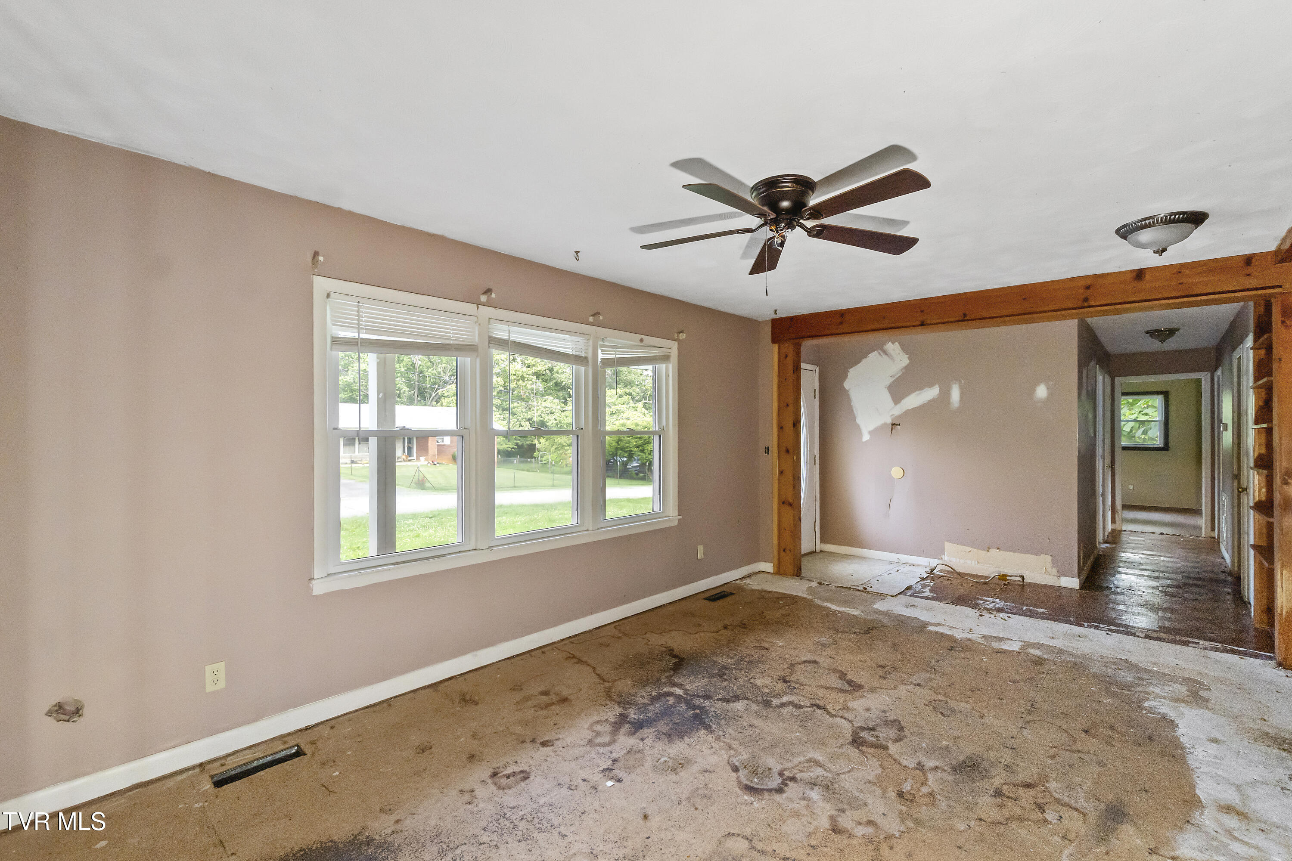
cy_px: 430
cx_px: 646
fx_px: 538
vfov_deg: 77.3
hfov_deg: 100.4
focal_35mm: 15
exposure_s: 1/30
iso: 800
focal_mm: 10
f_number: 9
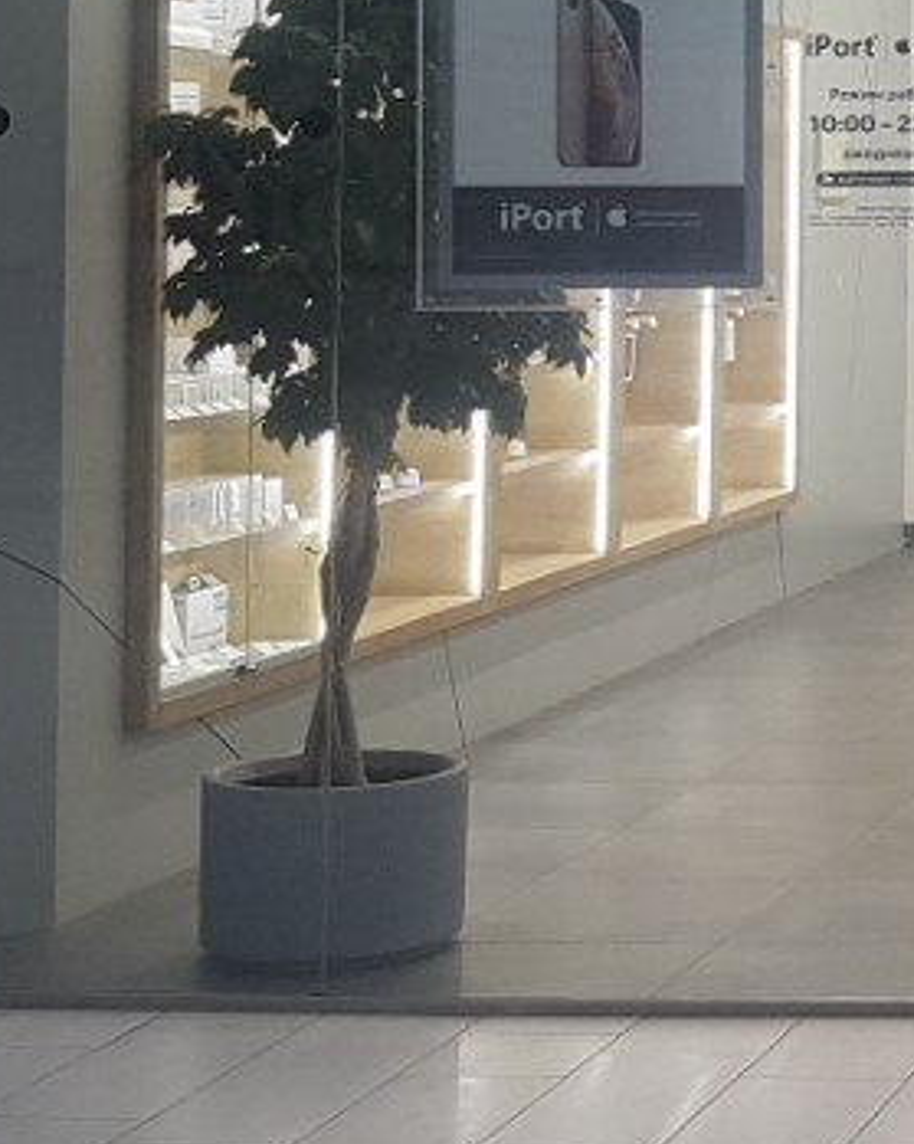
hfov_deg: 14.0
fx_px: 3281
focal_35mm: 97
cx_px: 1666
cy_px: -33
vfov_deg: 19.1
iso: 50
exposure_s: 1/100
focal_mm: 4.2
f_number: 1.7
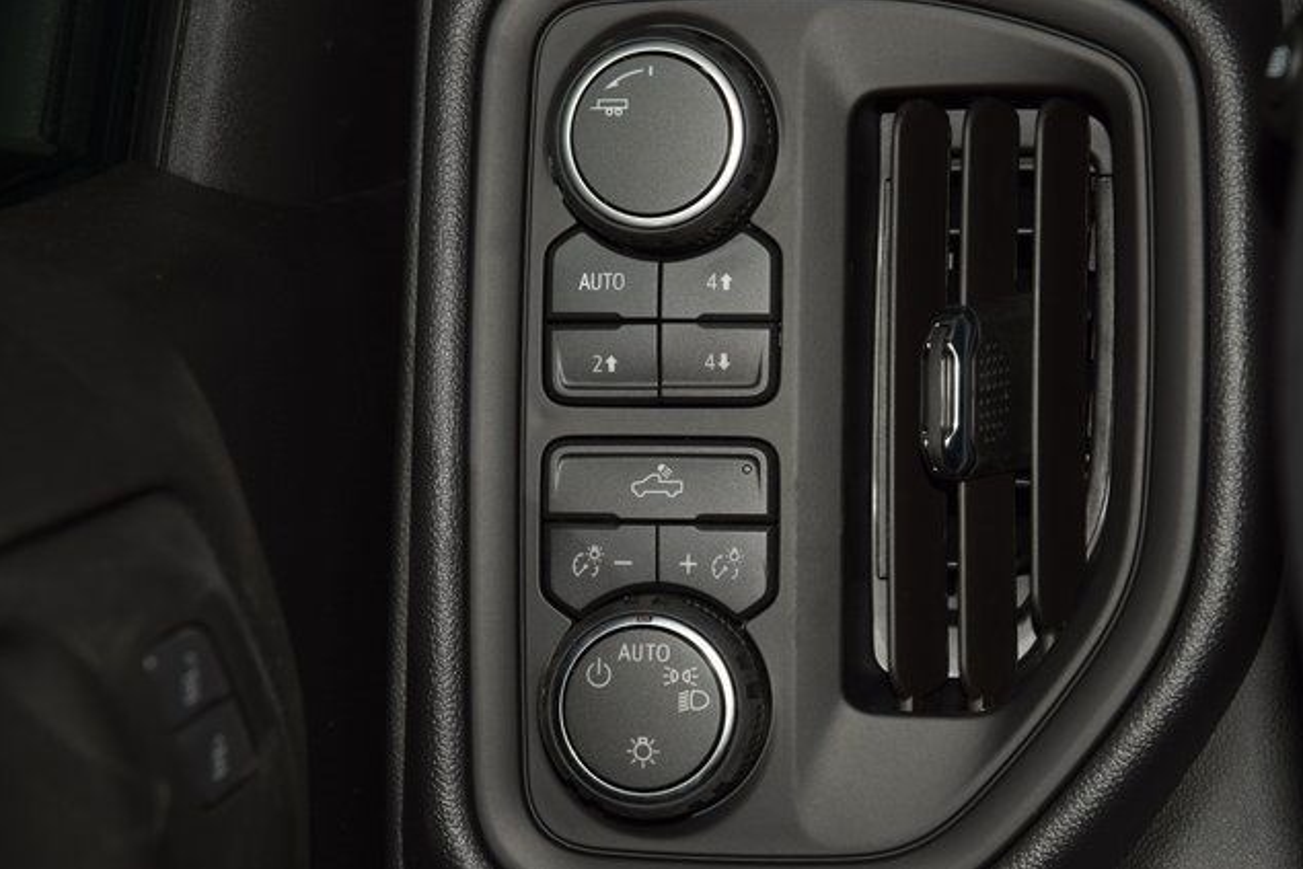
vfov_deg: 12.9
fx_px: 3837
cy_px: 434
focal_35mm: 106
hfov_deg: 19.3
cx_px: 649
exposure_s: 1/125
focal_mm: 70
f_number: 8
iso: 100
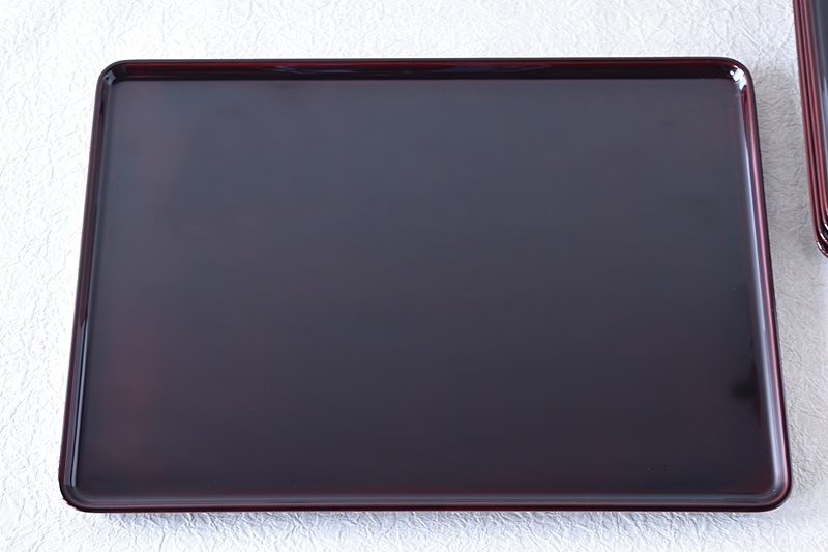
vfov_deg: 16.5
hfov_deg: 24.6
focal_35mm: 82
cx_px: 414
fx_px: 1897
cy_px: 276
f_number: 6.3
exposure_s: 1.3
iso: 200
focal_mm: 55
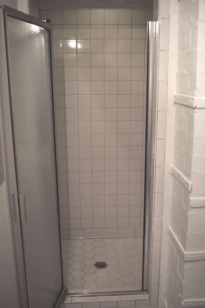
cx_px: 102
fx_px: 308
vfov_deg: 53.1
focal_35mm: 36
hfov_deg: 36.9
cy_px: 154
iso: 450
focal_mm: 24
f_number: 4
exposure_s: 1/60
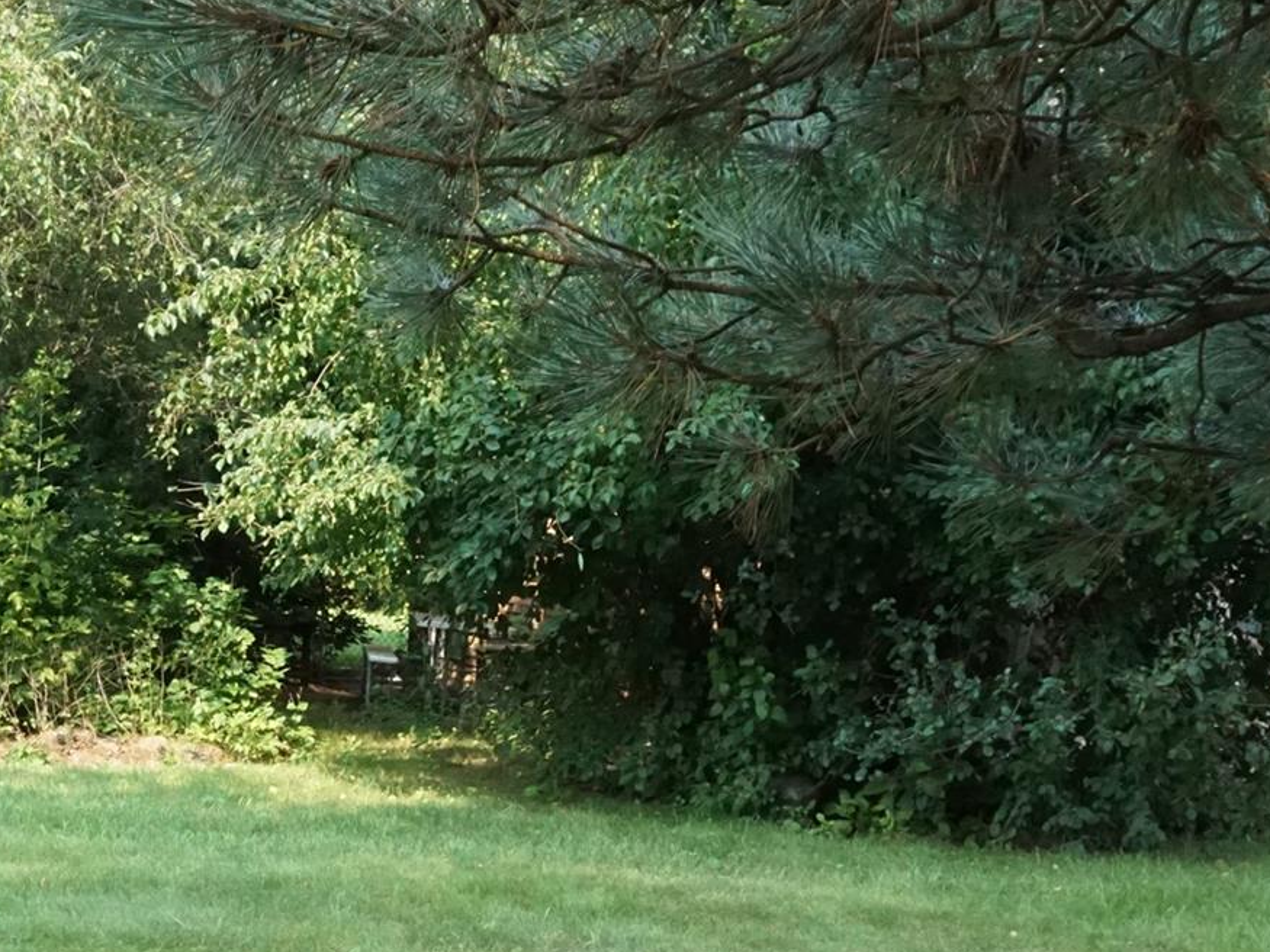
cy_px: 940
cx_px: 103
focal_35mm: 54
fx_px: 1981
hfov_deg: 33.5
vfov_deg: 25.7
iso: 3200
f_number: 16
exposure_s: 1/320
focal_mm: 16
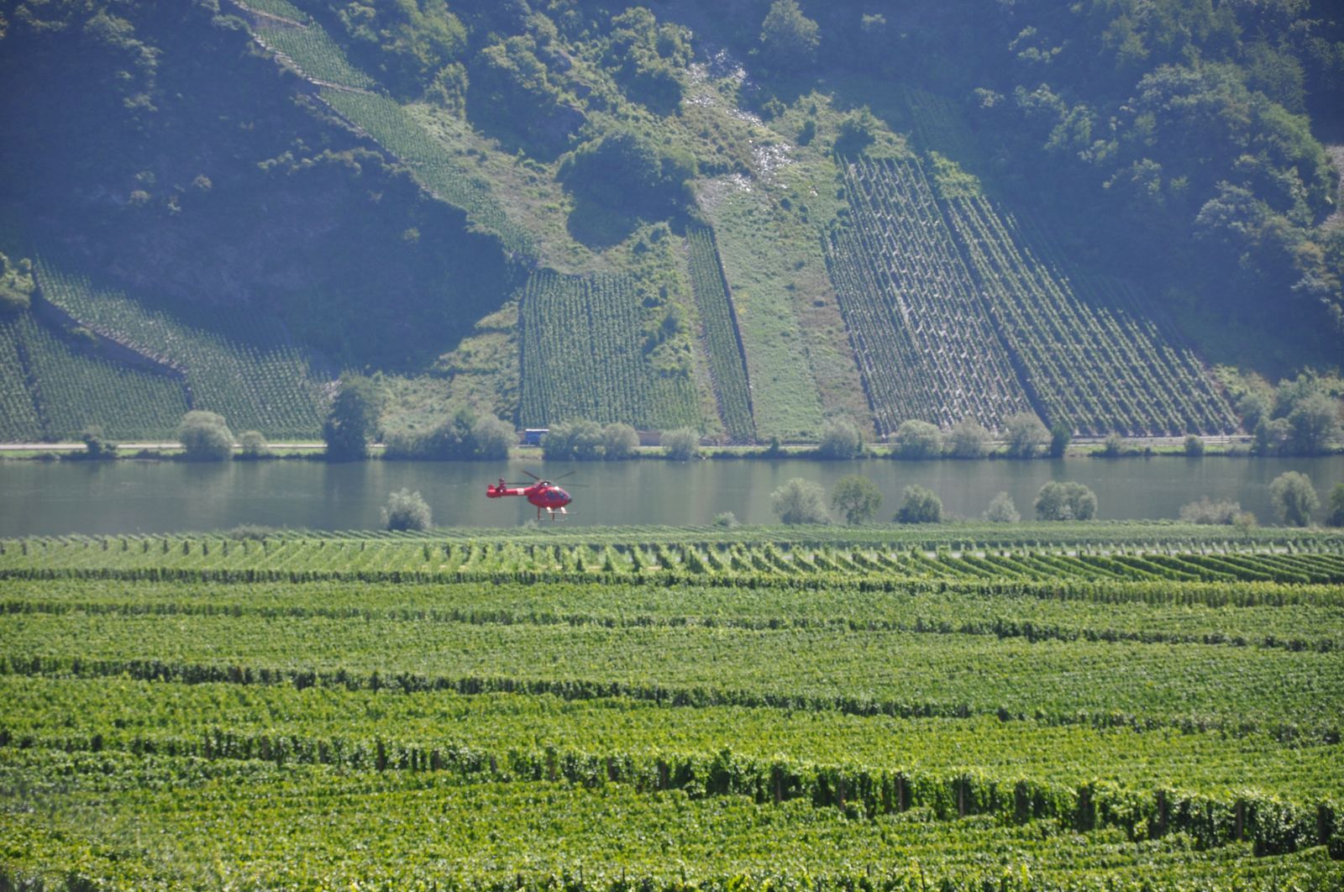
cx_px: 672
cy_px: 446
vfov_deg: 8.7
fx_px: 5872
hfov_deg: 13.1
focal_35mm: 158
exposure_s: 1/500
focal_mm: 105
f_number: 5.6
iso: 200
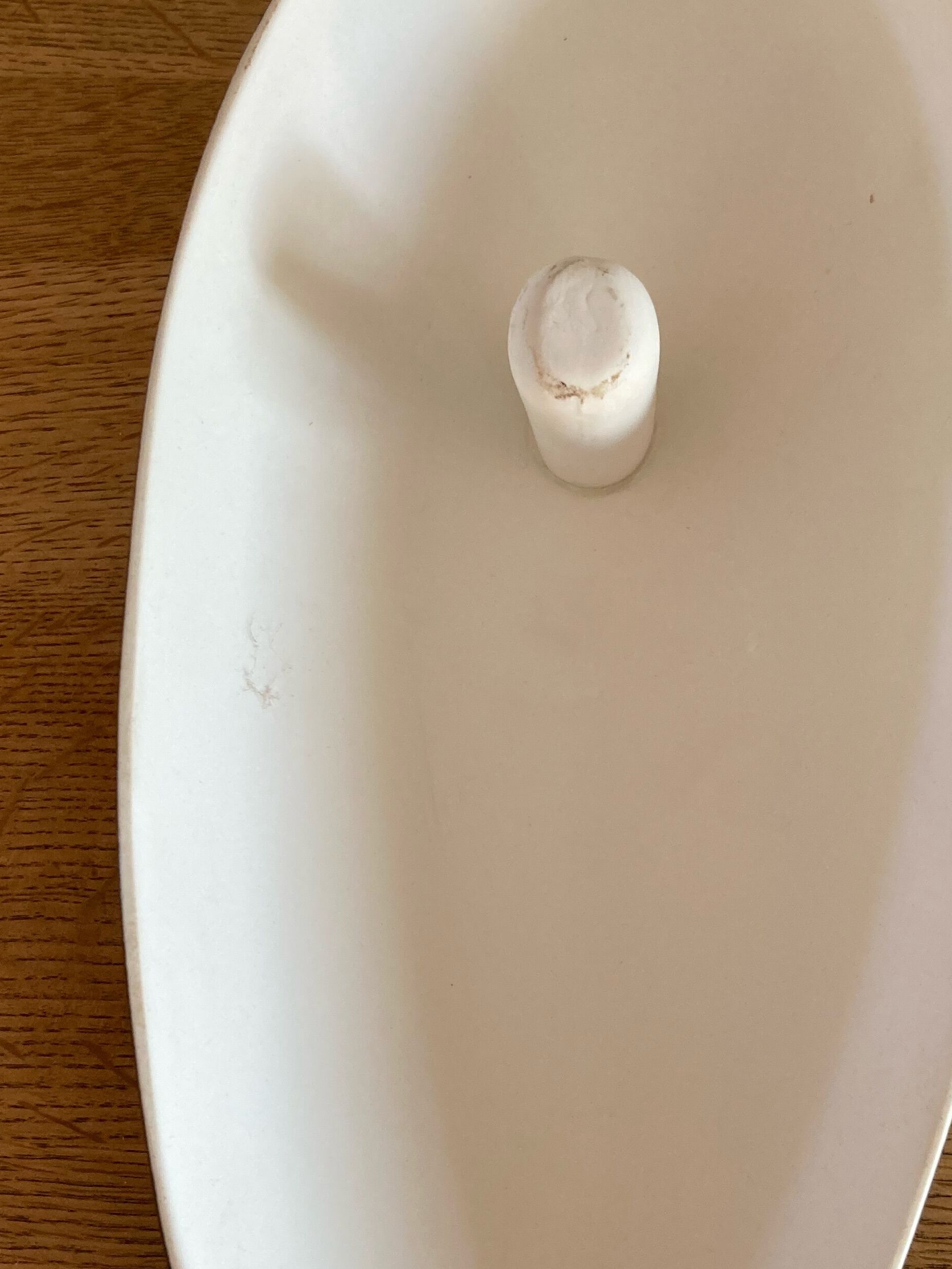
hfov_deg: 31.5
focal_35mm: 46
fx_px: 1686
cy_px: 745
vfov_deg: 41.1
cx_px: 540
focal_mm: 3.99
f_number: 1.8
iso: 100
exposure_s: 1/60
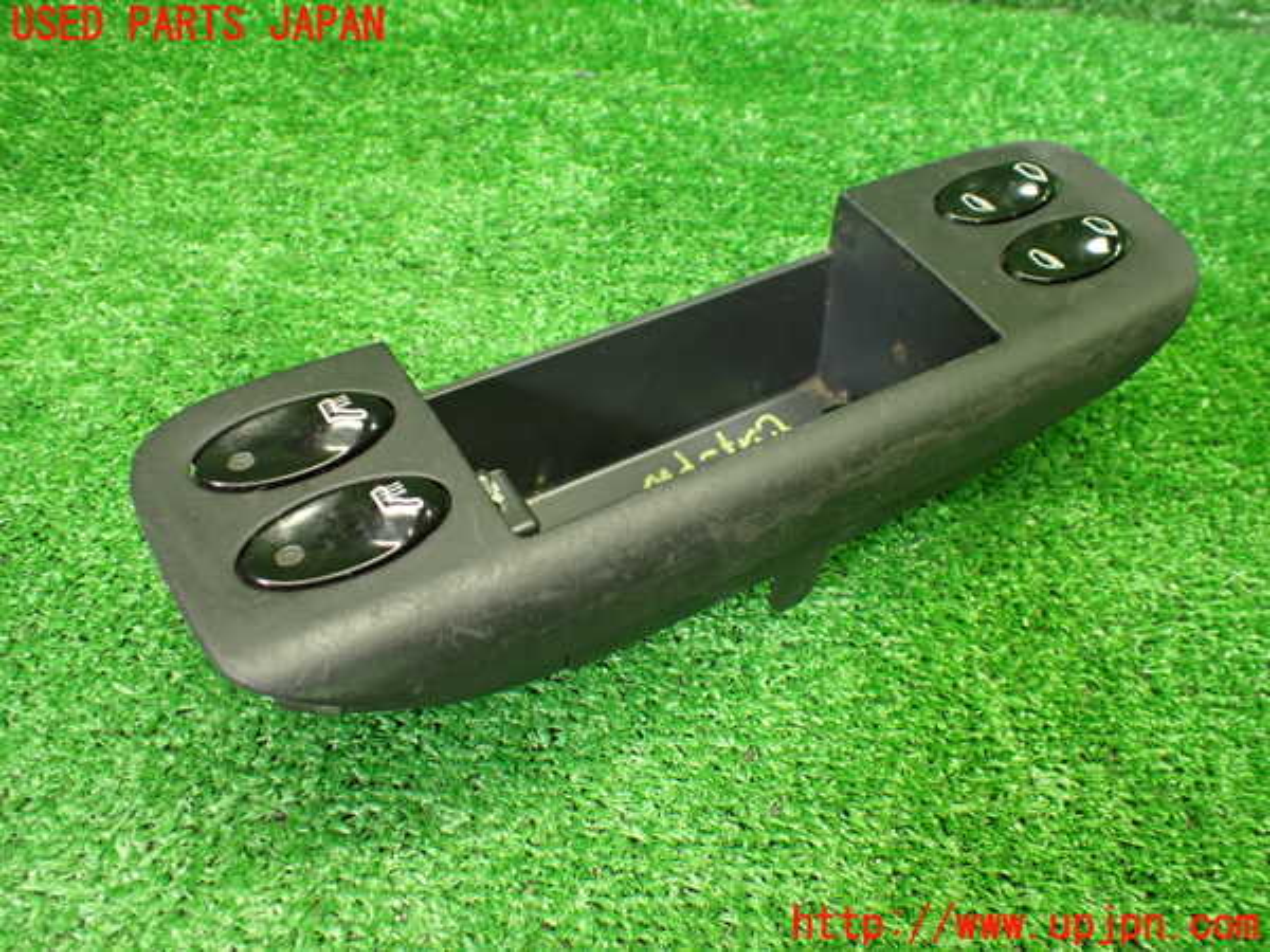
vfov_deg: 46.8
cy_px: 476
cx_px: 635
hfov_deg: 60.0
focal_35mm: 30
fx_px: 1101
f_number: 2.3
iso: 800
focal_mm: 5.4
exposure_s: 1/100
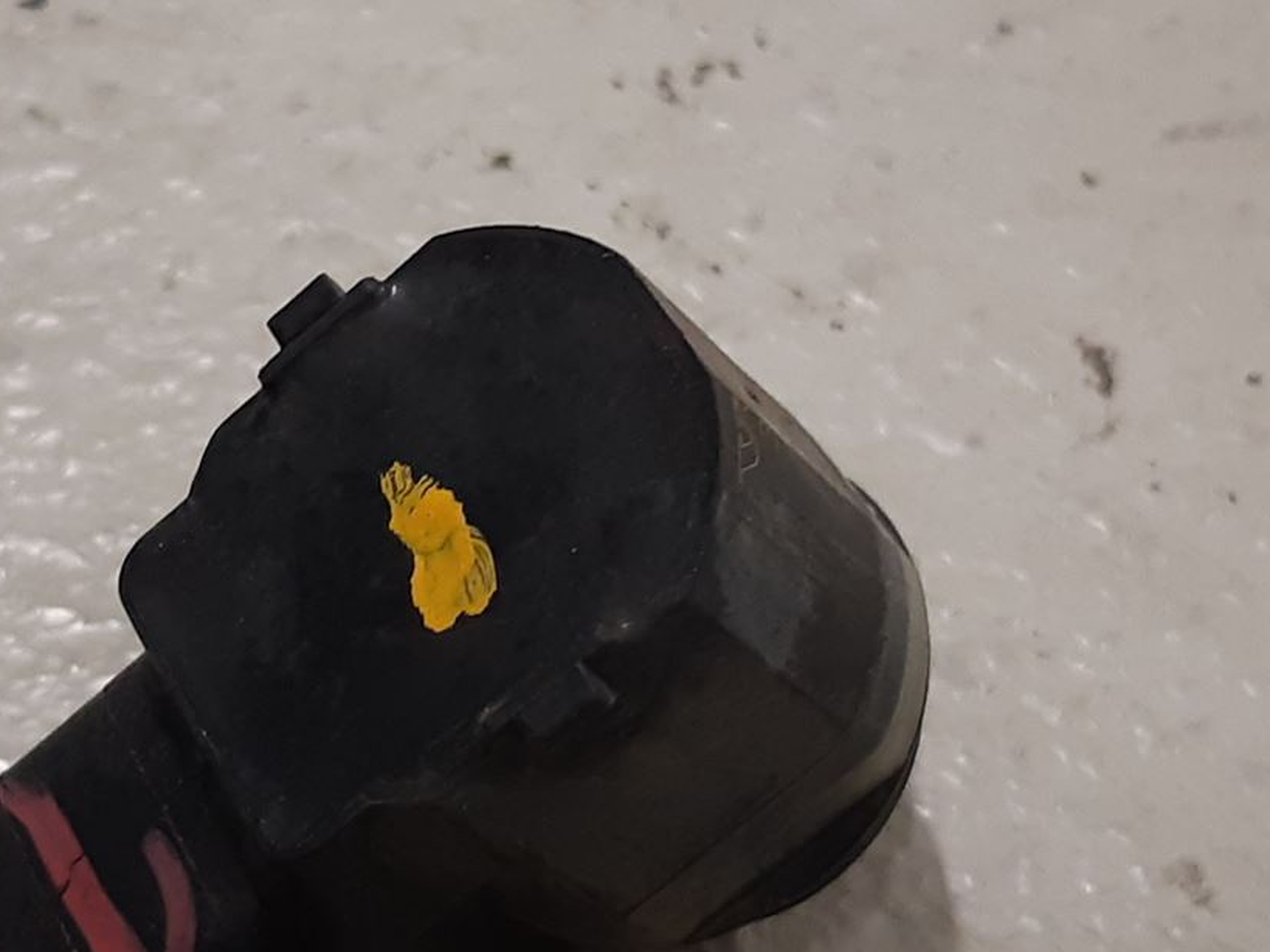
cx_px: 357
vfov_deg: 22.5
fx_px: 2384
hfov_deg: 29.5
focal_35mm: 65
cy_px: 592
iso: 125
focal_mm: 3.93
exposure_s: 1/50
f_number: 1.7
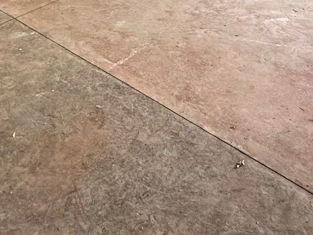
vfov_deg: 23.1
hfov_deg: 39.7
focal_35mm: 47
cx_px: 92
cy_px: -142
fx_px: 425
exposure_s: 1/120
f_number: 2.2
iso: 320
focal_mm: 2.22
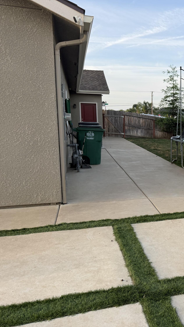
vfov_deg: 56.6
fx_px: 303
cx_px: 197
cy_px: 164
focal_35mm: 35
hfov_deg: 30.5
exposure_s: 1/898
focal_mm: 6.76
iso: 80
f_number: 1.78
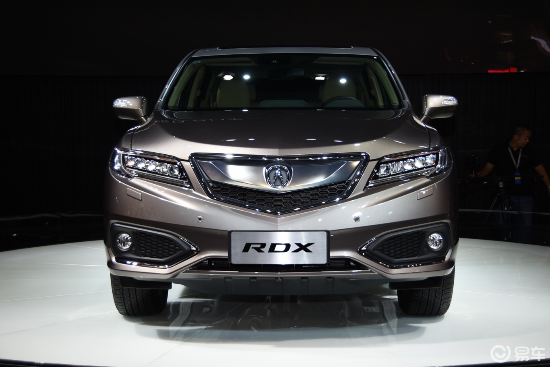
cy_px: 184
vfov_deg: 22.6
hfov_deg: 33.4
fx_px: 917
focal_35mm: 60
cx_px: 275
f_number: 4.5
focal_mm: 40
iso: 110
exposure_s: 1/80
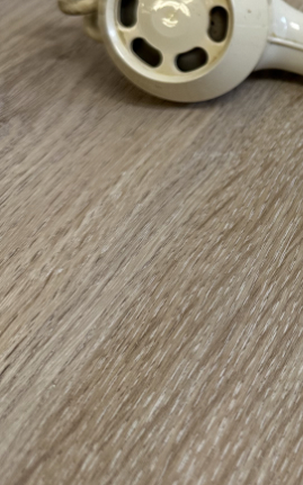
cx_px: 418
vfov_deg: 33.6
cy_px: 98
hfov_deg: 19.8
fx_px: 780
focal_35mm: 59
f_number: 1.8
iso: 160
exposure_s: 1/100
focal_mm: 6.9
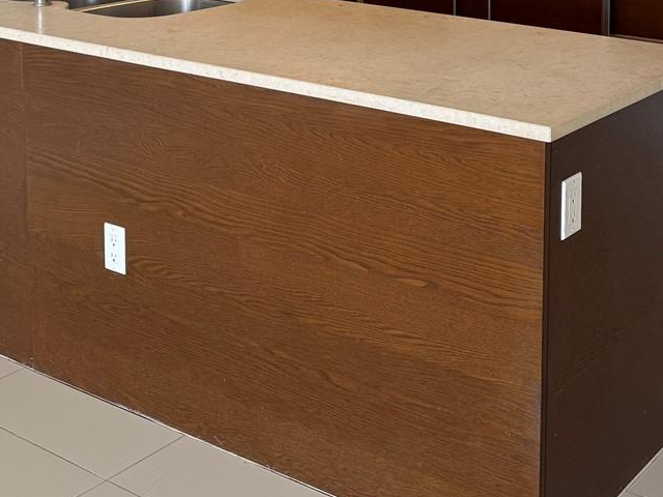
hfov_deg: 31.3
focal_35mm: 60
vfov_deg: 22.7
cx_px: 534
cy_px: -78
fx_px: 1149
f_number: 1.78
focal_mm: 6.76
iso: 100
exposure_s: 1/120
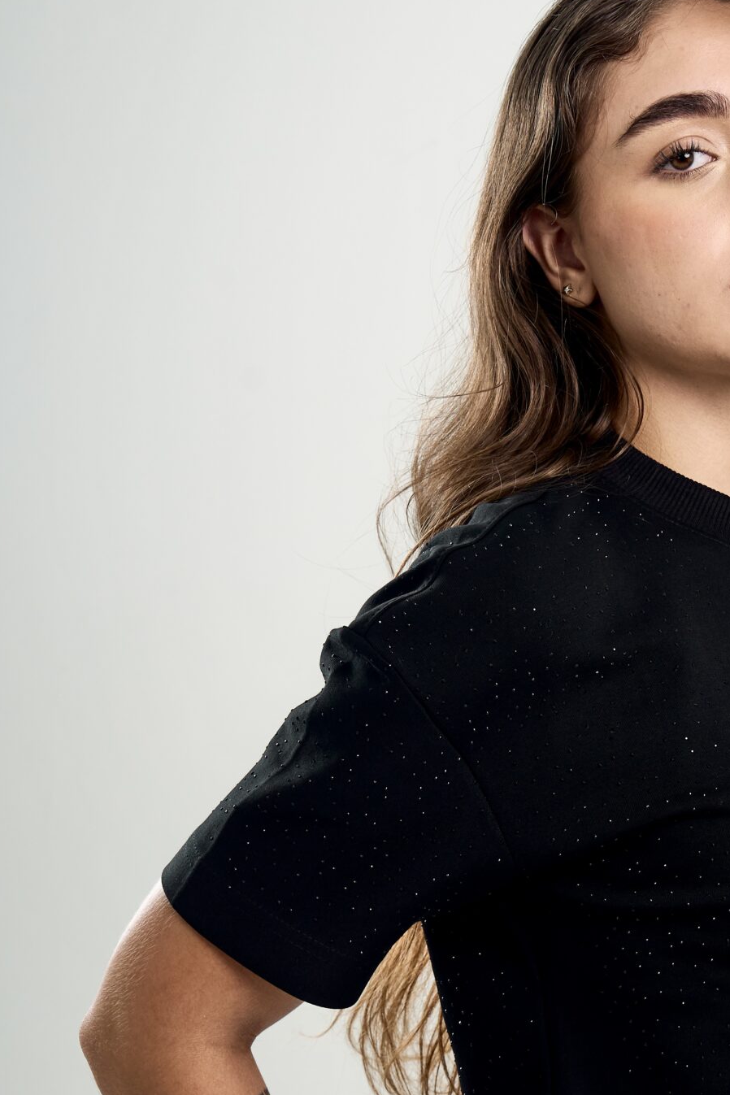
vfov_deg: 21.3
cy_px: 772
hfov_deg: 14.2
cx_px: 685
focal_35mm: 95
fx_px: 2889
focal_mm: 50
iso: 250
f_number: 7.1
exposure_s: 1/160
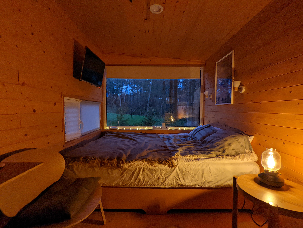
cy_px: 114
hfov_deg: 94.4
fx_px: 140
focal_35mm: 16
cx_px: 152
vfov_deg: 78.2
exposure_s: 1/25
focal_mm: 2.35
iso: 318
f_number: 2.2
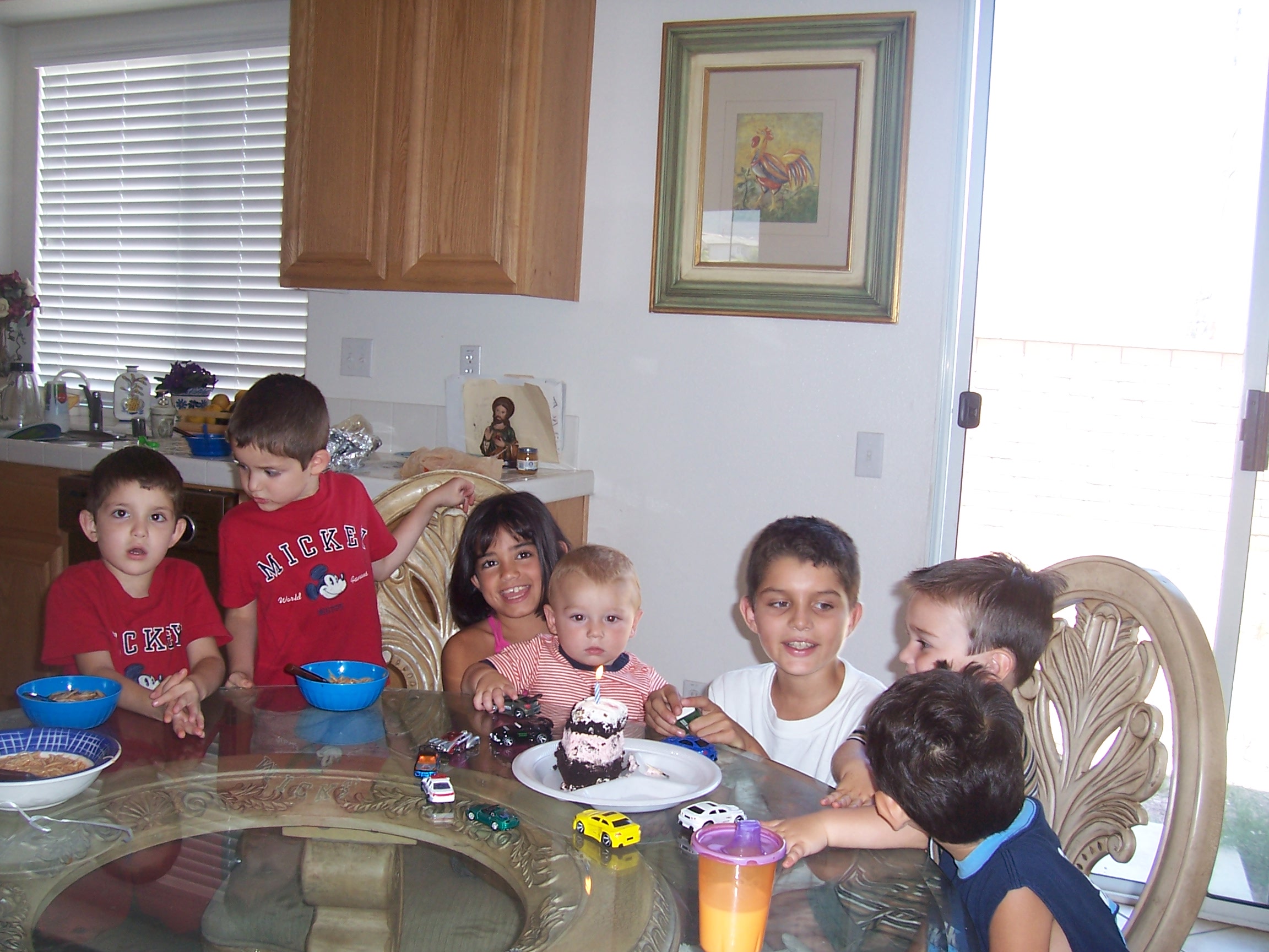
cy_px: 476
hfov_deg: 54.0
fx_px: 1246
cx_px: 634
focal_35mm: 34
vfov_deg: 41.8
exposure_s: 1/60
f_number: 2.7
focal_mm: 5.6
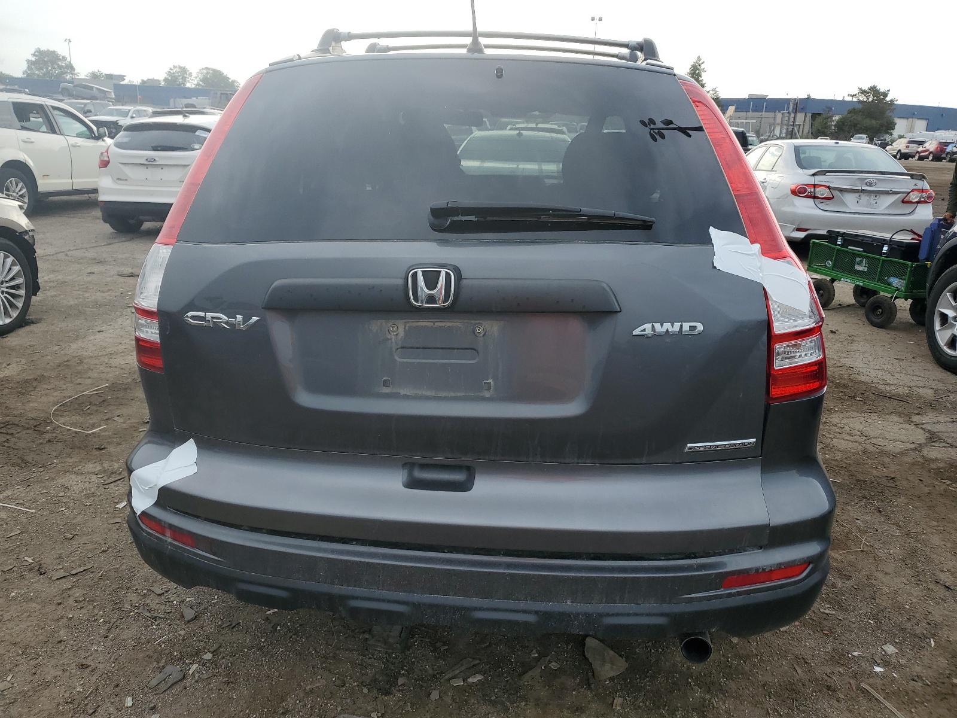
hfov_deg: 67.3
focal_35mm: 26
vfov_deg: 53.1
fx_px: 719
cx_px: 478
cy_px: 359
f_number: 1.5
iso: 50
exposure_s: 1/1250
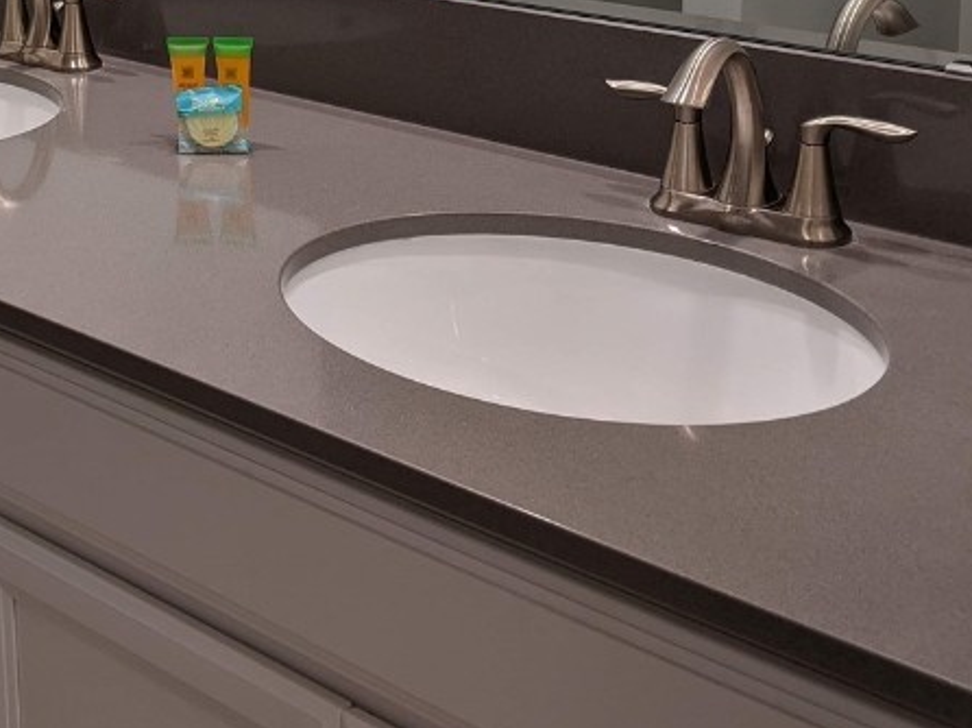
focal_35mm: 62
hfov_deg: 30.2
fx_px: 1740
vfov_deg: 22.7
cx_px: 150
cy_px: 9
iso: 72
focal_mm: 4.44
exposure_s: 1/59.9
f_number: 1.8
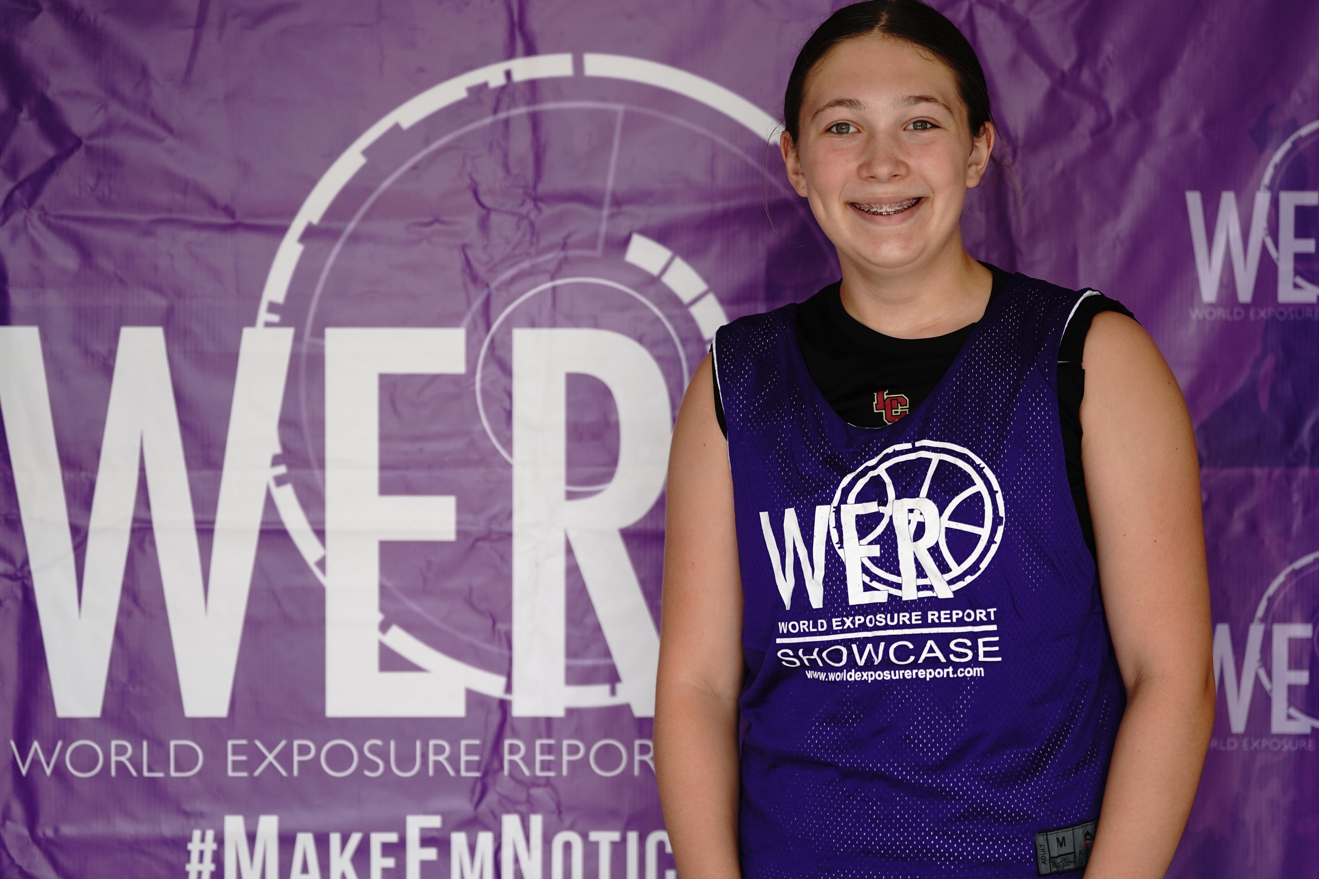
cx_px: 660
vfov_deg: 19.5
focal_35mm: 70
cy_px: 440
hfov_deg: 28.8
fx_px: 2565
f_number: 2.8
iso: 500
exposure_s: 1/1000
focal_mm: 70
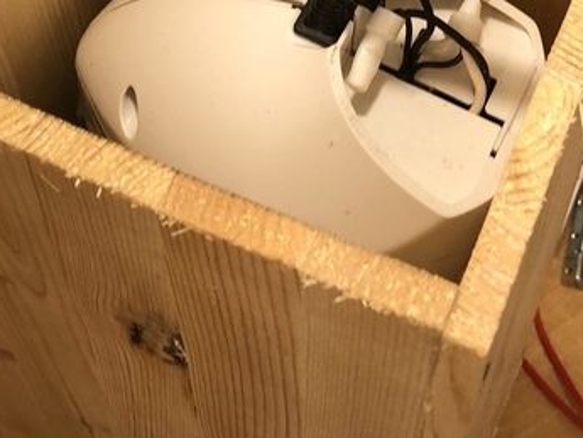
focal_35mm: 83
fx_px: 1398
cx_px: 333
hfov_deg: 23.5
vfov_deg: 16.8
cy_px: -135
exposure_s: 1/17
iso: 40
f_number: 1.8
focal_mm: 3.99
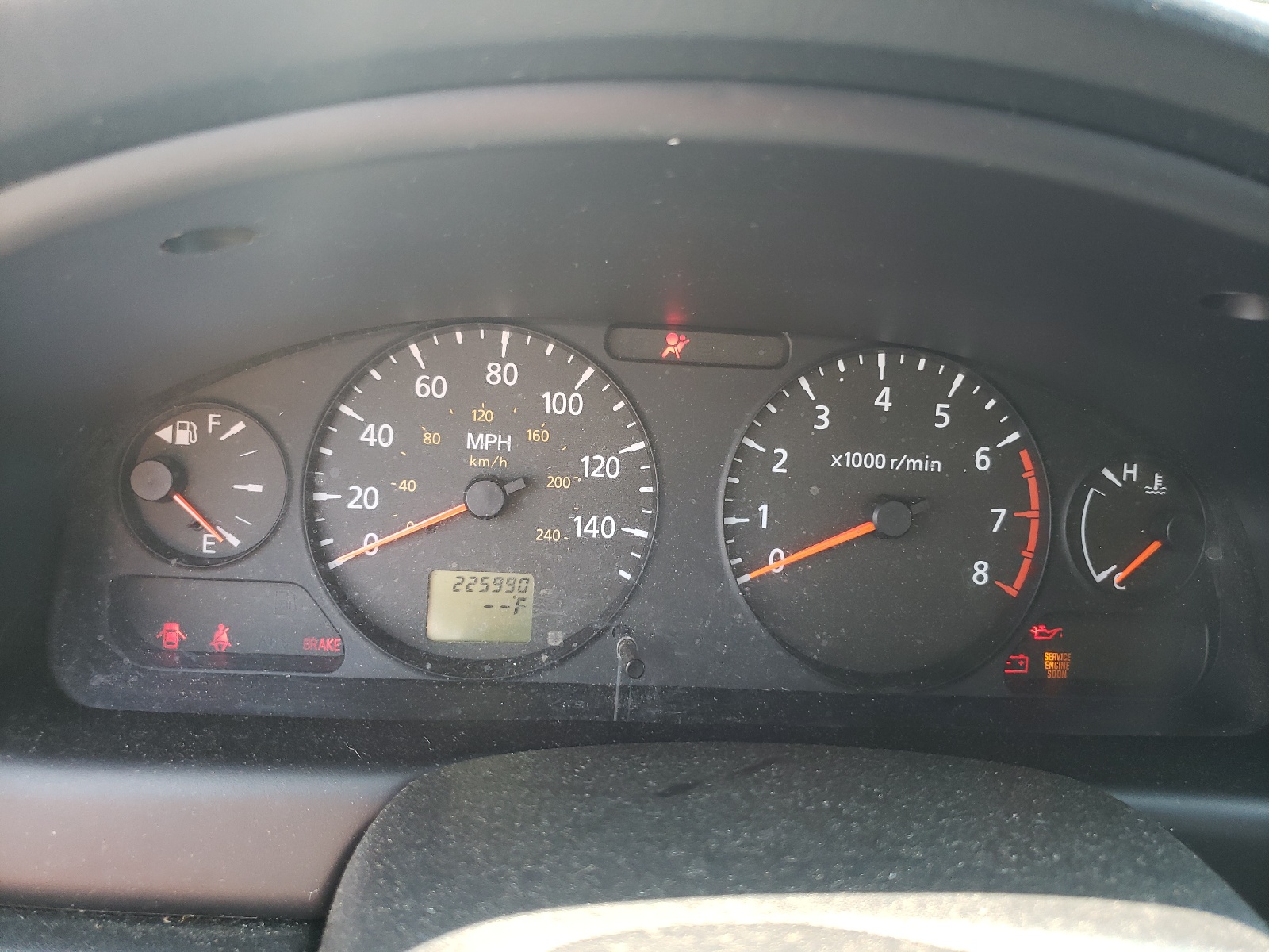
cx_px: 634
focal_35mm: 26
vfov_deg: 53.1
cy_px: 476
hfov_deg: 67.3
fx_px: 953
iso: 75
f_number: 1.5
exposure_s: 1/100
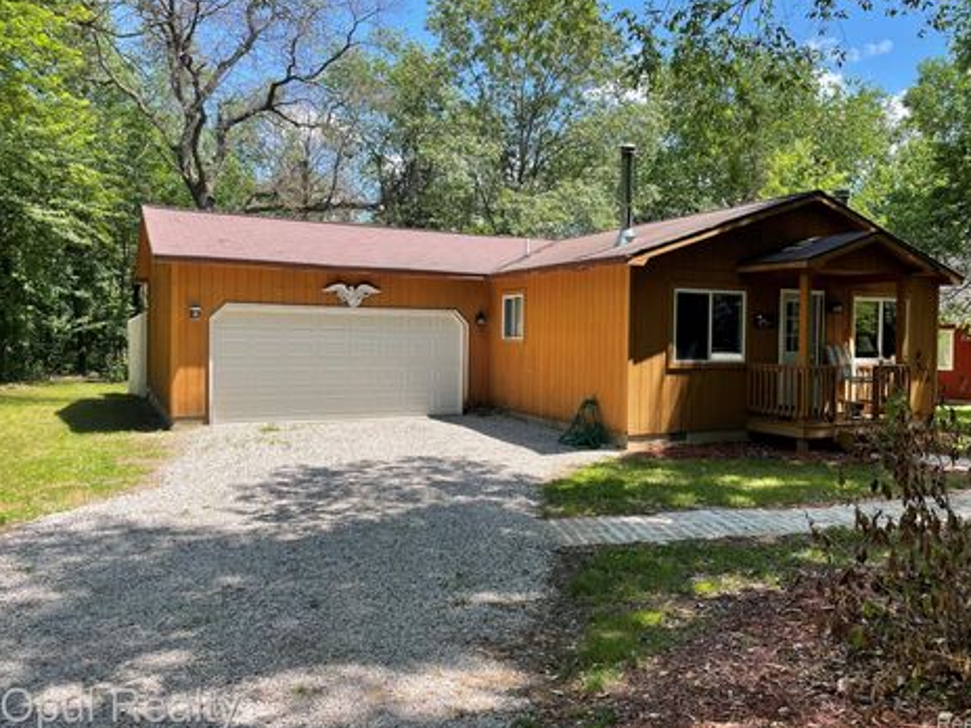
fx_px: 785
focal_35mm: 28
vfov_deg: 49.7
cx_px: 515
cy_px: 346
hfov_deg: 63.4
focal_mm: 4.2
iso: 32
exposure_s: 1/1082
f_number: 1.6
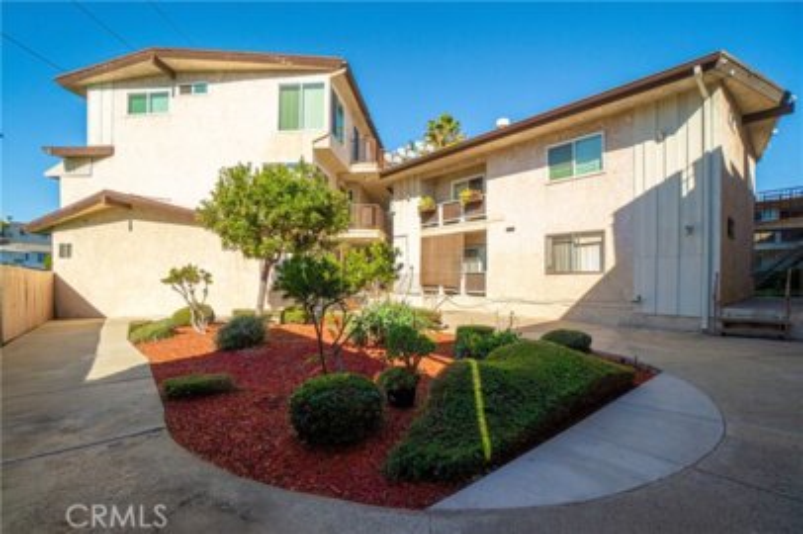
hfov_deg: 100.4
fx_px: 334
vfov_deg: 77.2
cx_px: 402
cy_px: 267
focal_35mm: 15
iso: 320
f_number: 7.1
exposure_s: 1/1250
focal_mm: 10
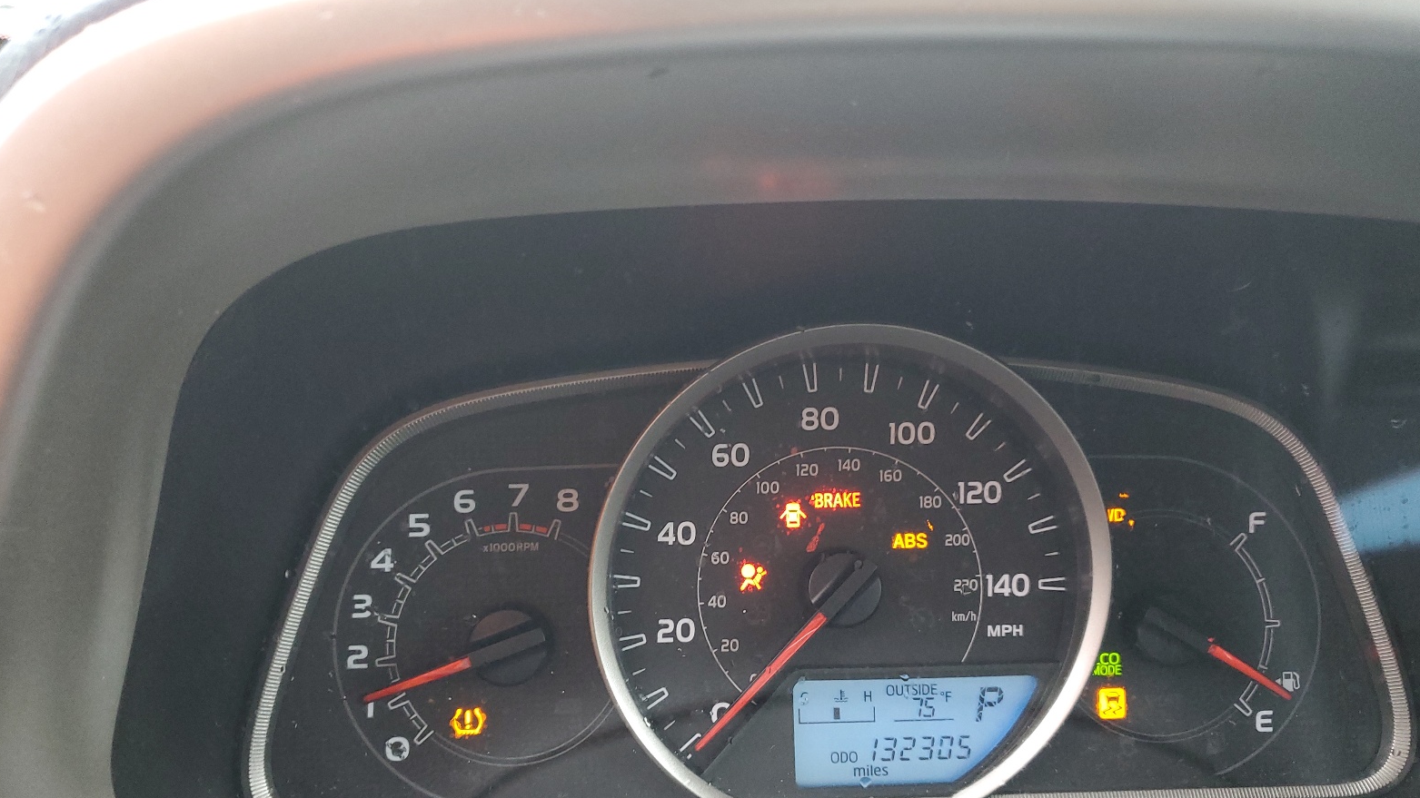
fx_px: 1092
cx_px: 715
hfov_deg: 66.1
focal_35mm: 29
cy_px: 518
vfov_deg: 39.8
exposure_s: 1/60.2
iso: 155
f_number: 1.5
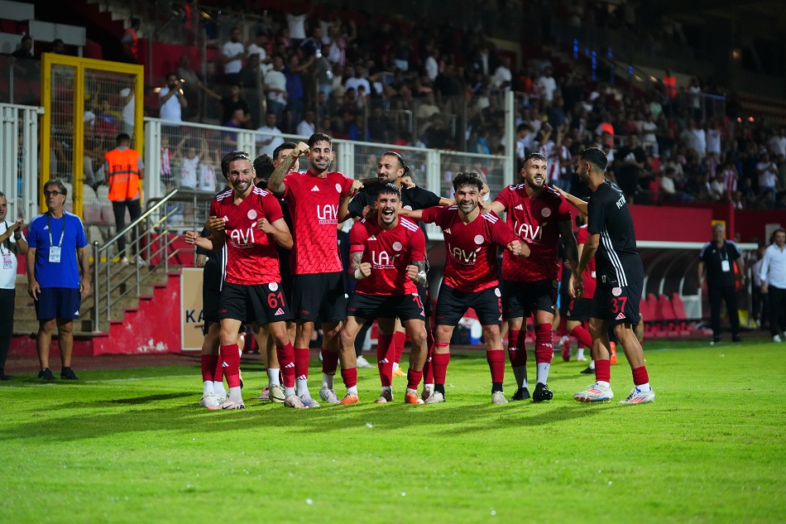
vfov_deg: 11.9
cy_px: 262
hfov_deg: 17.8
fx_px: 2510
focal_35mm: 115
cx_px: 393
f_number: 2.8
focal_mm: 115
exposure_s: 1/2000
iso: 6400
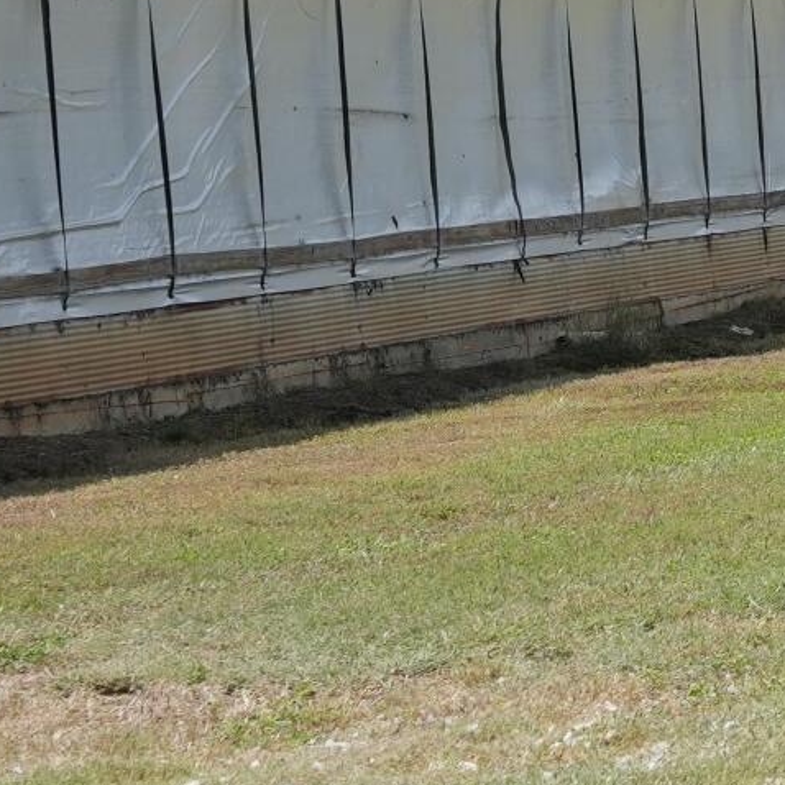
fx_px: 7389
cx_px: 2206
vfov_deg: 6.1
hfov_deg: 5.7
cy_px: 205
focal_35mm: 288
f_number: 8
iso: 320
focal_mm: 54
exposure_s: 1/800
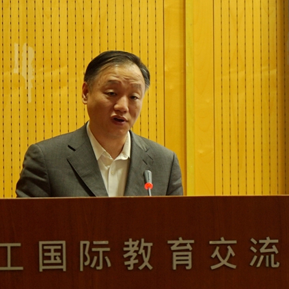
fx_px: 850
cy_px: 145
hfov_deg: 19.3
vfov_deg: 19.3
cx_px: 152
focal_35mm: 90
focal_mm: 70
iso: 500
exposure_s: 1/80
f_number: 4
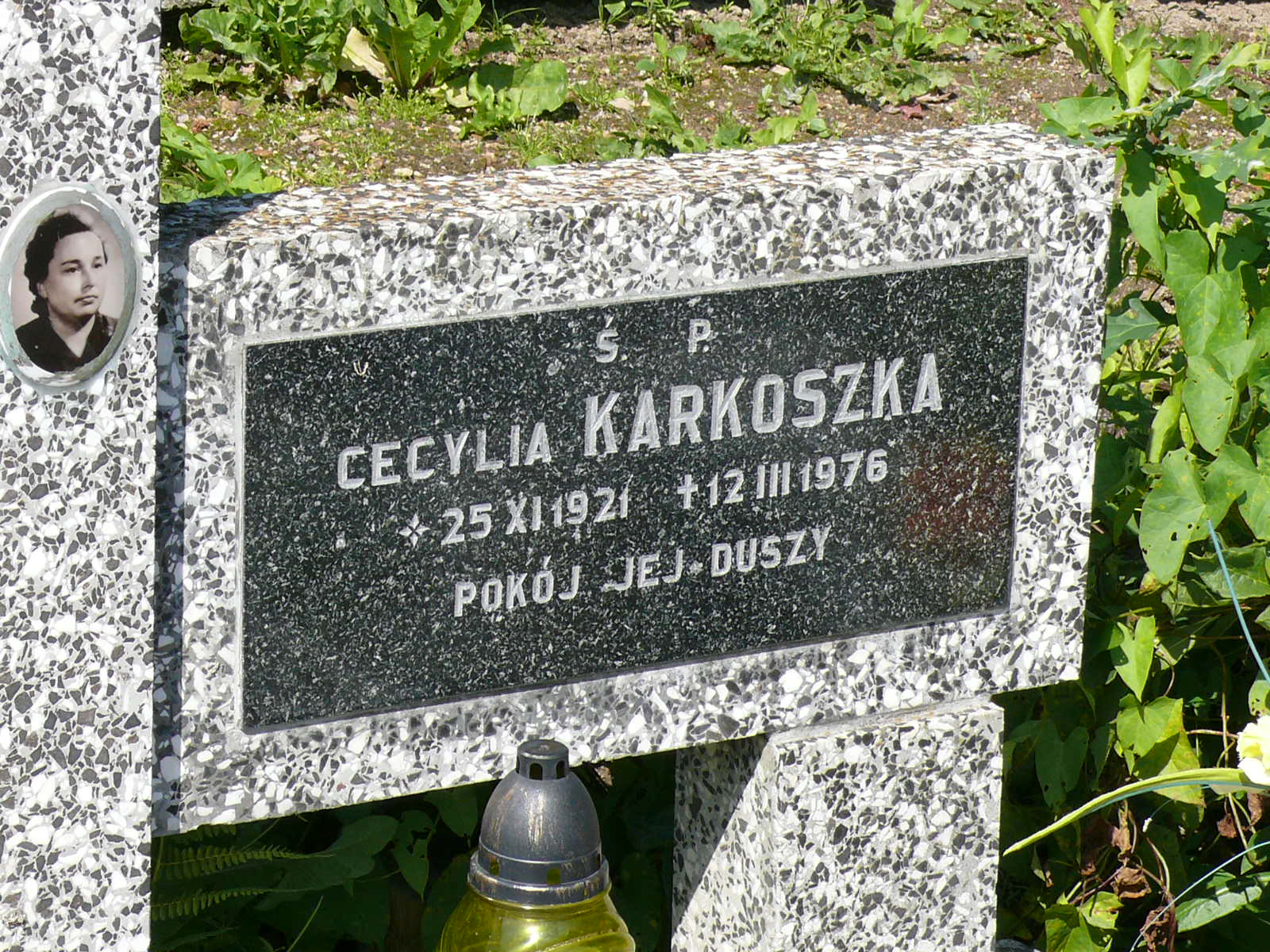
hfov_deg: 15.6
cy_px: 476
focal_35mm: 126
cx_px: 635
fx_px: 4623
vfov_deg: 11.8
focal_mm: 15.1
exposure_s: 1/320
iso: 100
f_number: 5.6
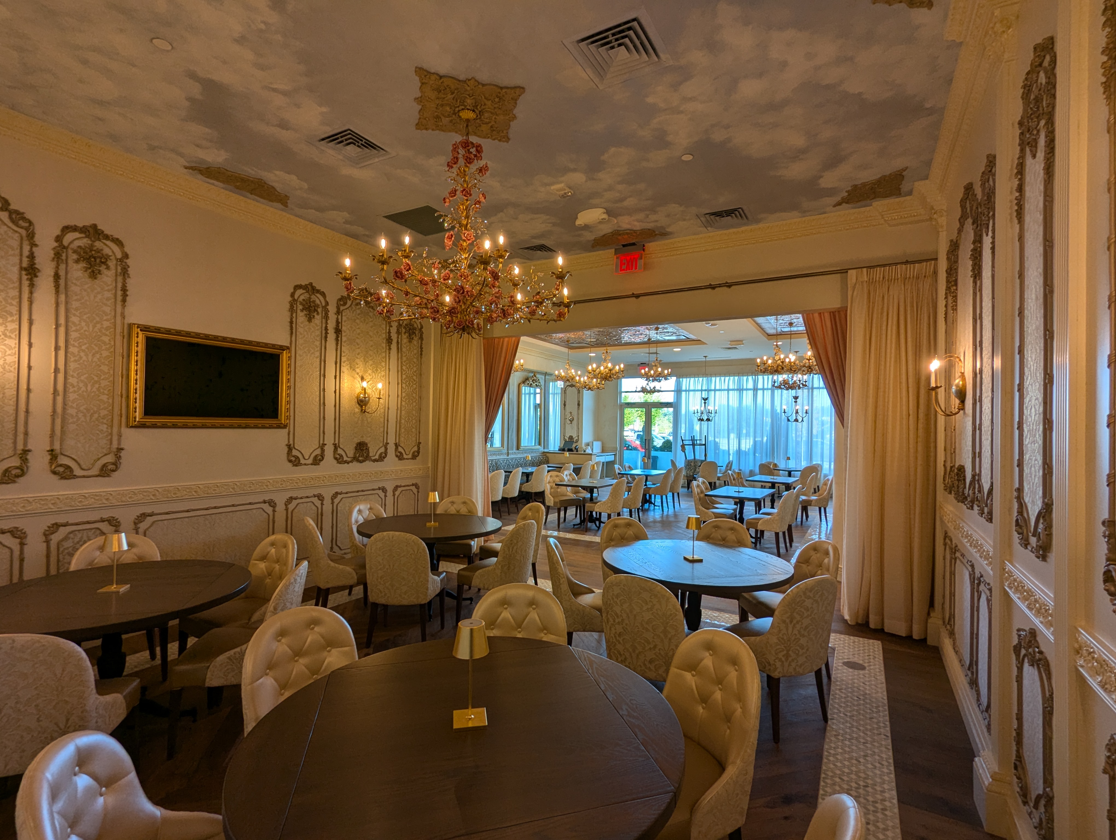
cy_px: 420
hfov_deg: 94.4
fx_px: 517
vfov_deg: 78.2
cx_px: 558
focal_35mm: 16
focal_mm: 2.35
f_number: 2.2
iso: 52
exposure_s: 1/120
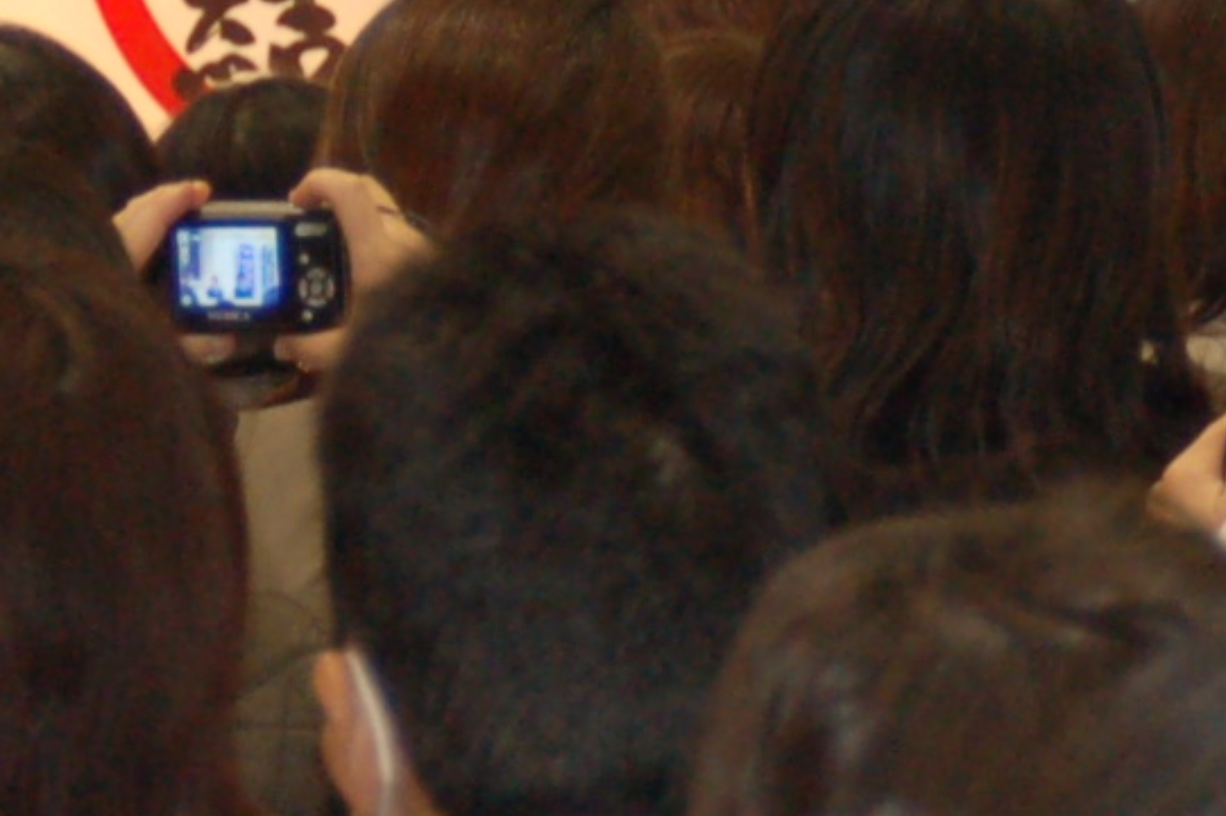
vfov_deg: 2.5
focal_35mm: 542
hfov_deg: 3.8
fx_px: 18439
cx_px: -218
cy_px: -918
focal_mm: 65
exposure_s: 1/60
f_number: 5.3
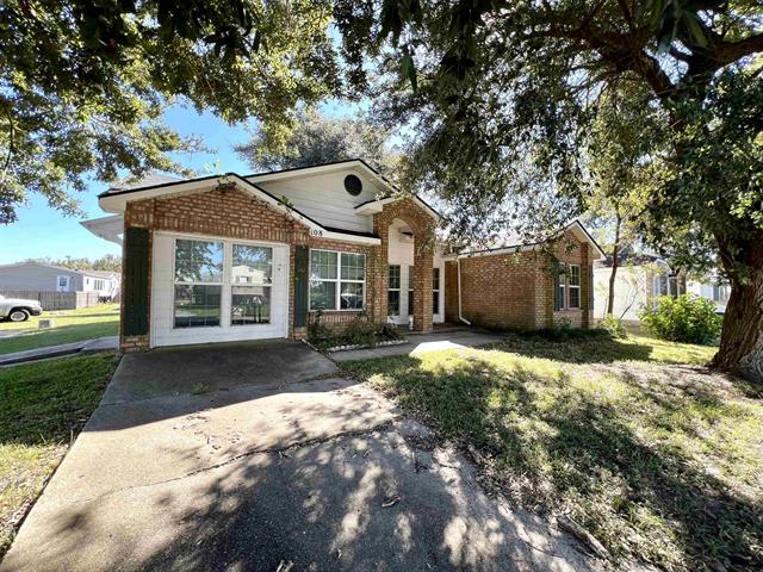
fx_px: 287
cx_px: 382
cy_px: 286
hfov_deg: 106.2
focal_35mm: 13
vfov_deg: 89.9
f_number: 1.8
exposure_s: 1/174
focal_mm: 1.57
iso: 32
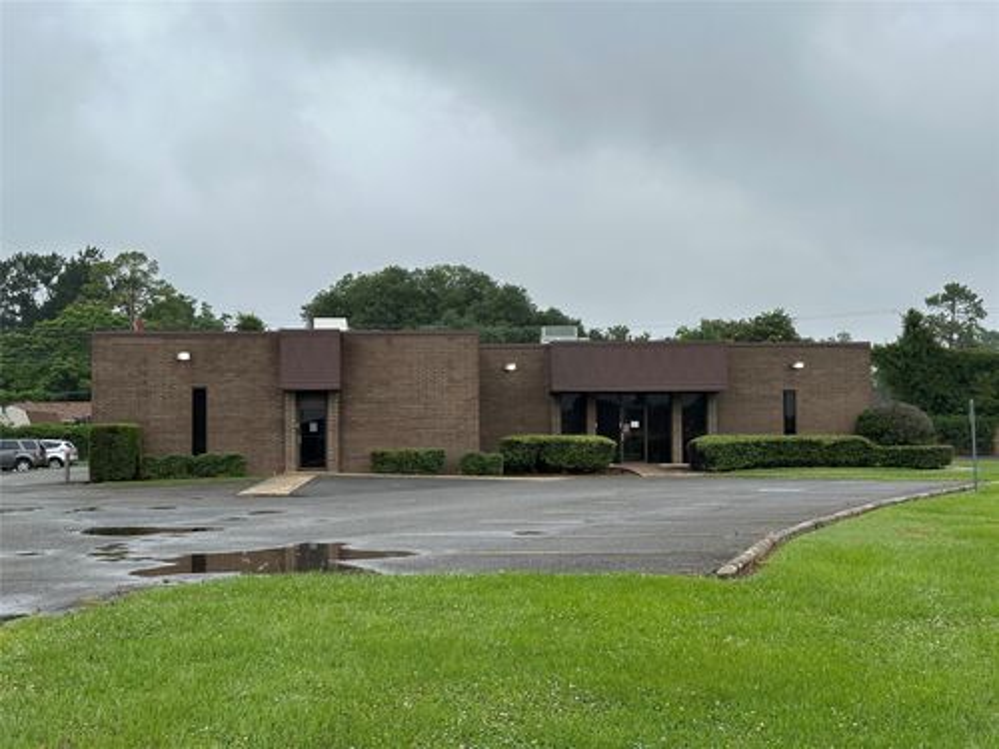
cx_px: 500
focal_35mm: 48
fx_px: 1385
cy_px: 374
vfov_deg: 30.3
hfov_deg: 39.7
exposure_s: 1/2114
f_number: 1.78
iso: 64
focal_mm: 6.86
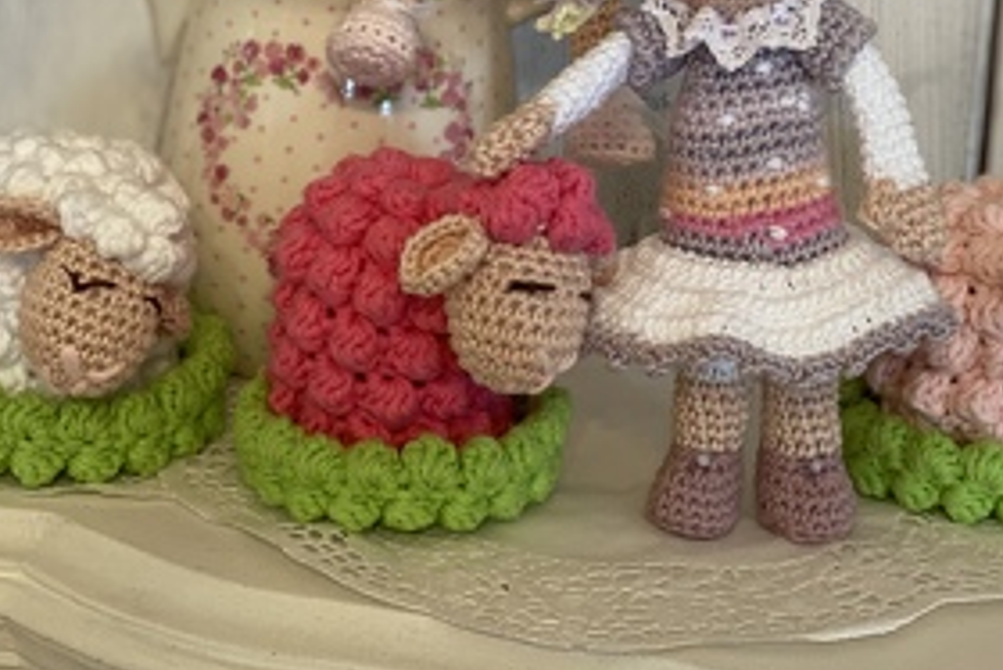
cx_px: 616
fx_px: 2509
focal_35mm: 90
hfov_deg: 22.6
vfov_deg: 15.0
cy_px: 39
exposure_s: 1/33
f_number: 2
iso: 125
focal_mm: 6
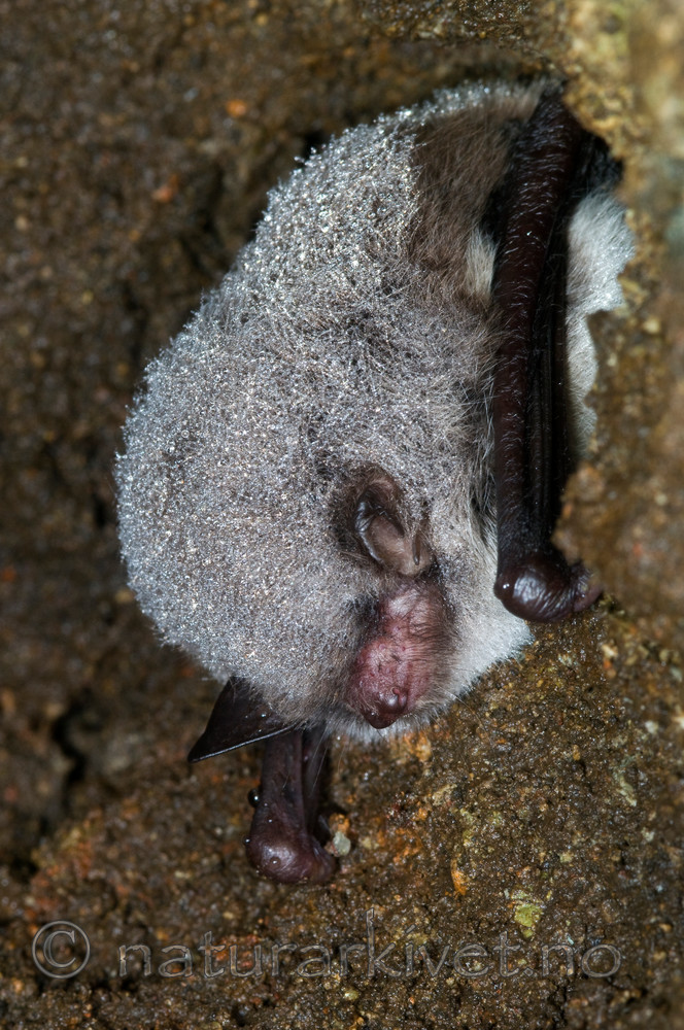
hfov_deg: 8.7
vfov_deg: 13.1
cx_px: 342
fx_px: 4501
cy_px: 515
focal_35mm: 158
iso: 400
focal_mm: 105
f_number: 22
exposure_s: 1/60
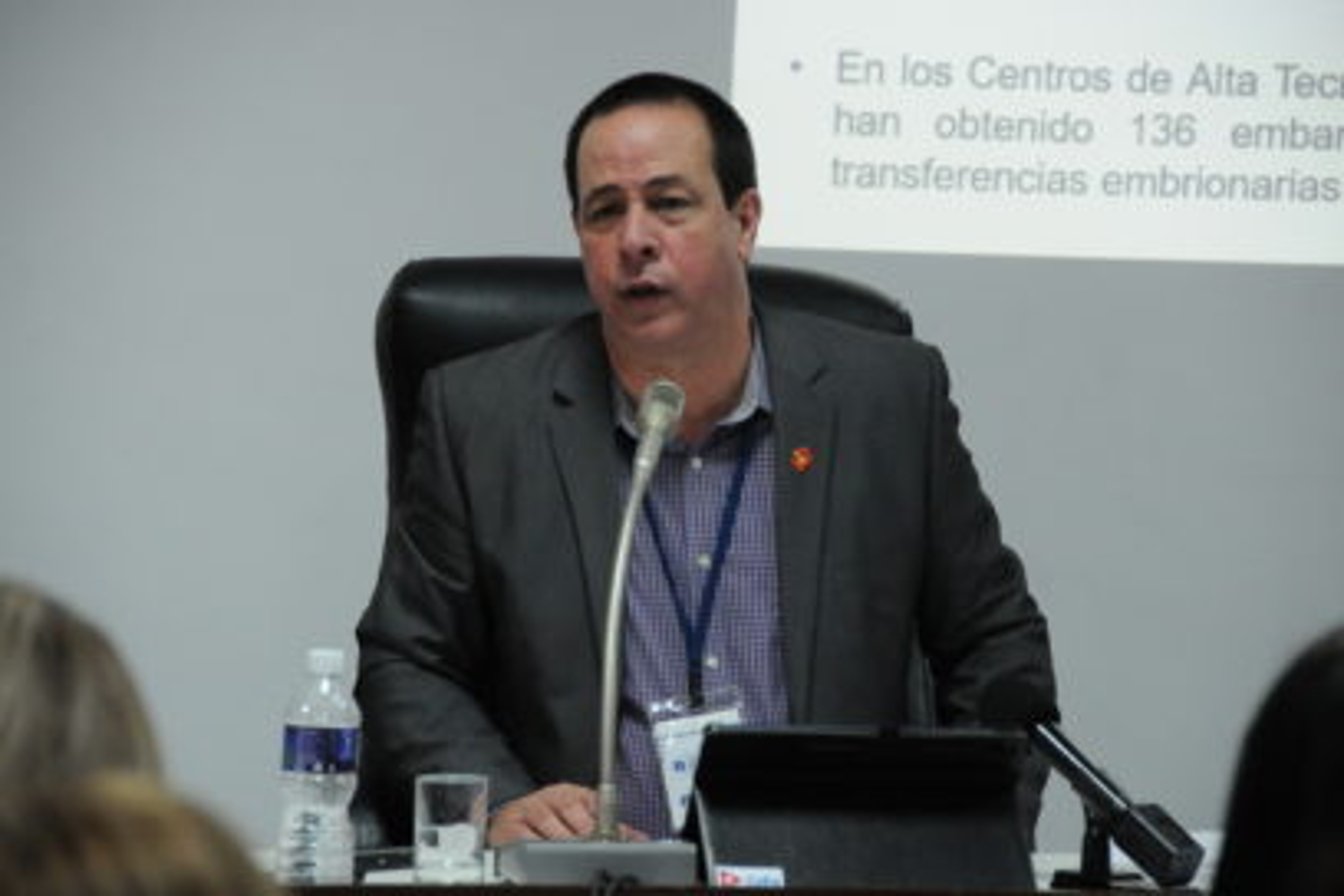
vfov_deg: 6.1
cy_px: 448
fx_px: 8399
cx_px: 672
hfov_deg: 9.1
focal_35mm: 225
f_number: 5.6
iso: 2500
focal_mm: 150
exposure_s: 1/125
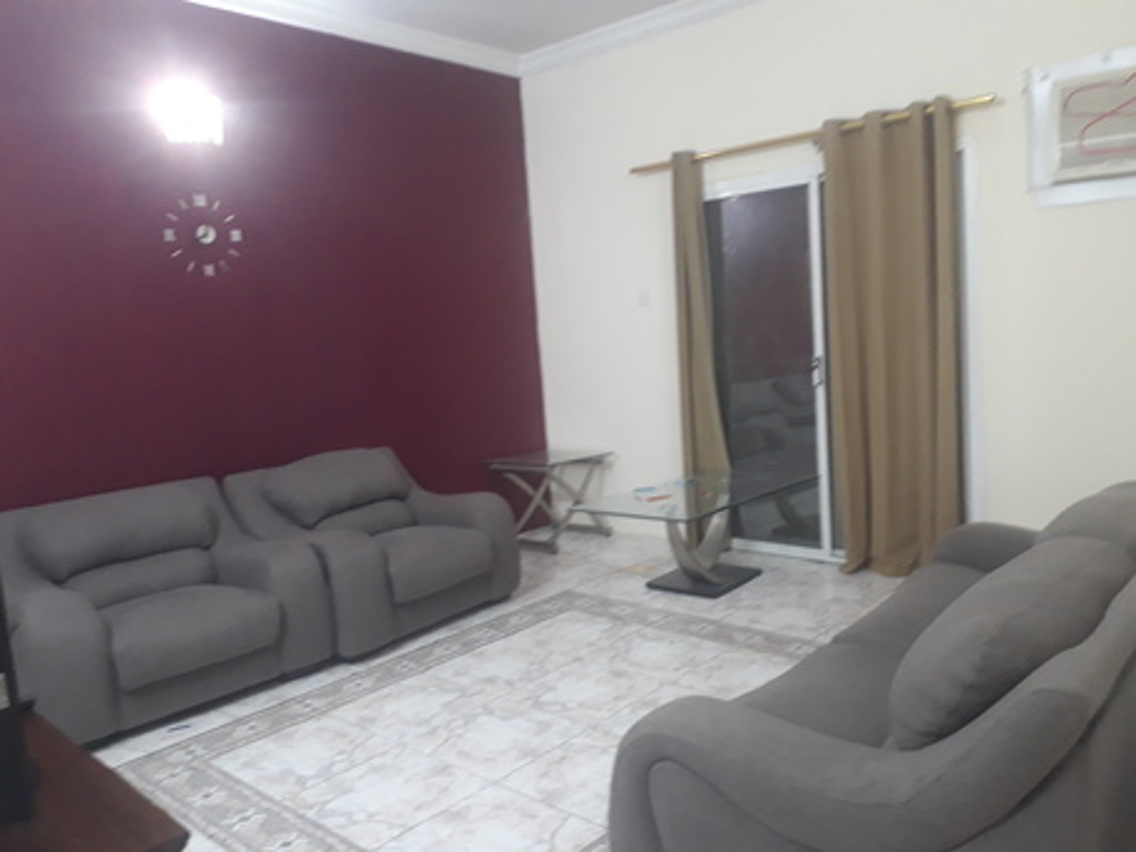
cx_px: 568
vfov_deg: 51.4
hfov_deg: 65.3
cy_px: 426
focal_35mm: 27
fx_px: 886
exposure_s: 1/17
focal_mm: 3.6
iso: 250
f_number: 1.9
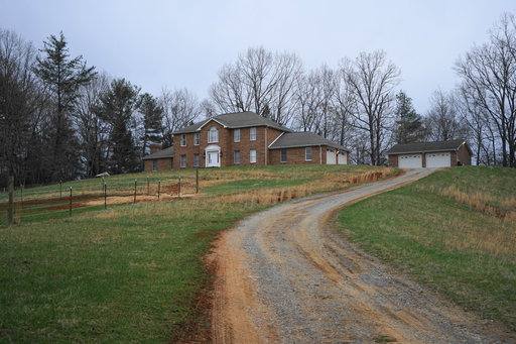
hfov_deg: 40.4
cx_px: 258
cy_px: 172
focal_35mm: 49
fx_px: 702
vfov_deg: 27.5
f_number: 4.5
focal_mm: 49
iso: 250
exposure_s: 1/160
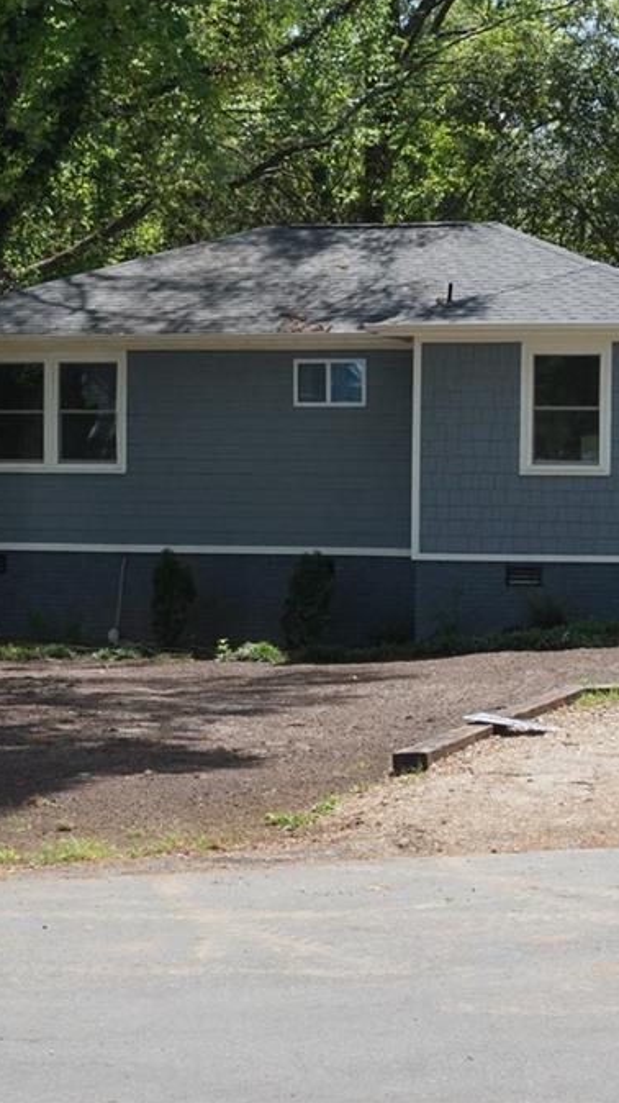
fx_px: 2512
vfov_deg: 24.7
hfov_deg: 14.0
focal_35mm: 86
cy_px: 549
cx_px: 436
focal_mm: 36
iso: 800
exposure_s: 1/640
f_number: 13
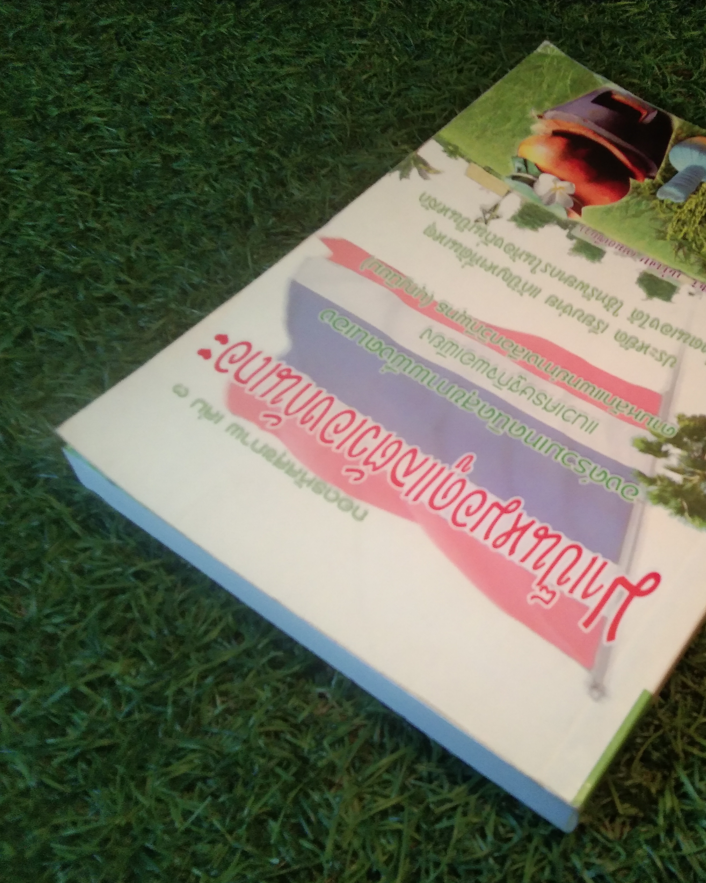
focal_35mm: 40
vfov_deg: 45.8
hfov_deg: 36.9
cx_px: 479
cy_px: 445
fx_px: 1045
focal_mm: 3.65
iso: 455
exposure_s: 1/25
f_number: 2.2
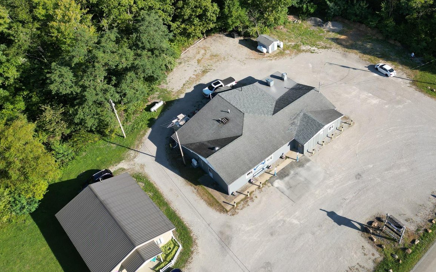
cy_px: 105
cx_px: 280
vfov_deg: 38.1
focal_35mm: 33
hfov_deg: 57.2
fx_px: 392
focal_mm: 6.72
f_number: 1.7
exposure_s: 1/1250
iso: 110
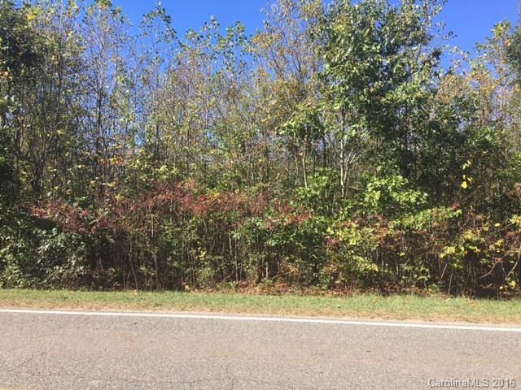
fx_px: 436
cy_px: 195
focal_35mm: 29
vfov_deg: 48.2
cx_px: 260
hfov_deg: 61.7
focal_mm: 4.15
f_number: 2.2
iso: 25
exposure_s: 1/610
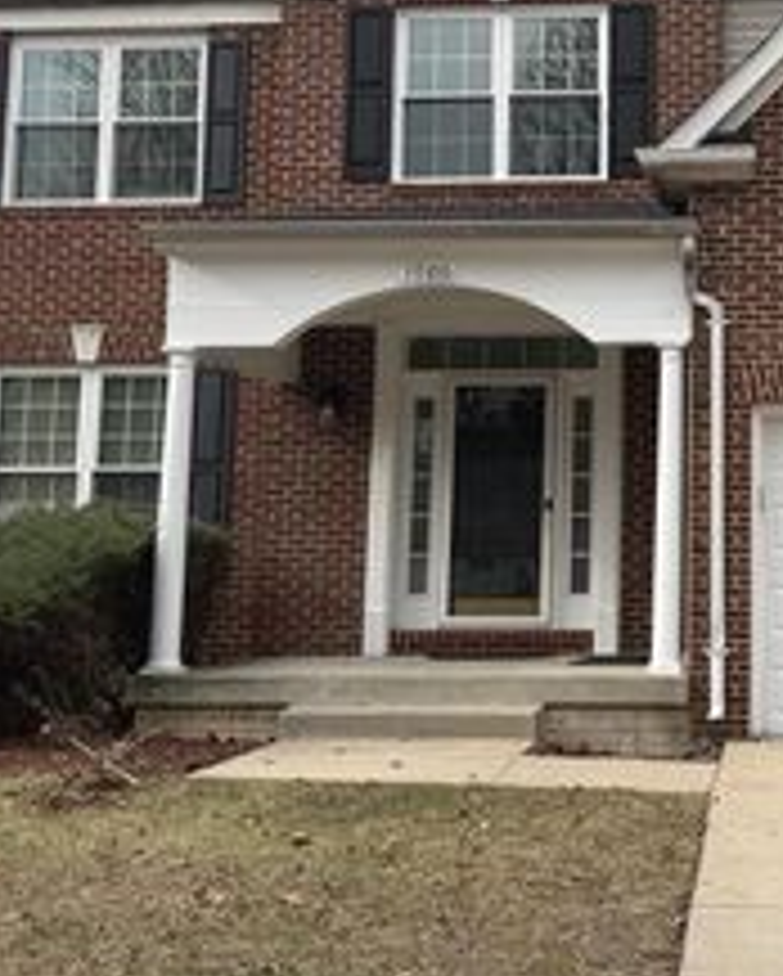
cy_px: 358
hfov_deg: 27.1
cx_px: 716
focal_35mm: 54
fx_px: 1562
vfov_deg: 34.5
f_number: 1.78
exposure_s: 1/2370
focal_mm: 6.76
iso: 80
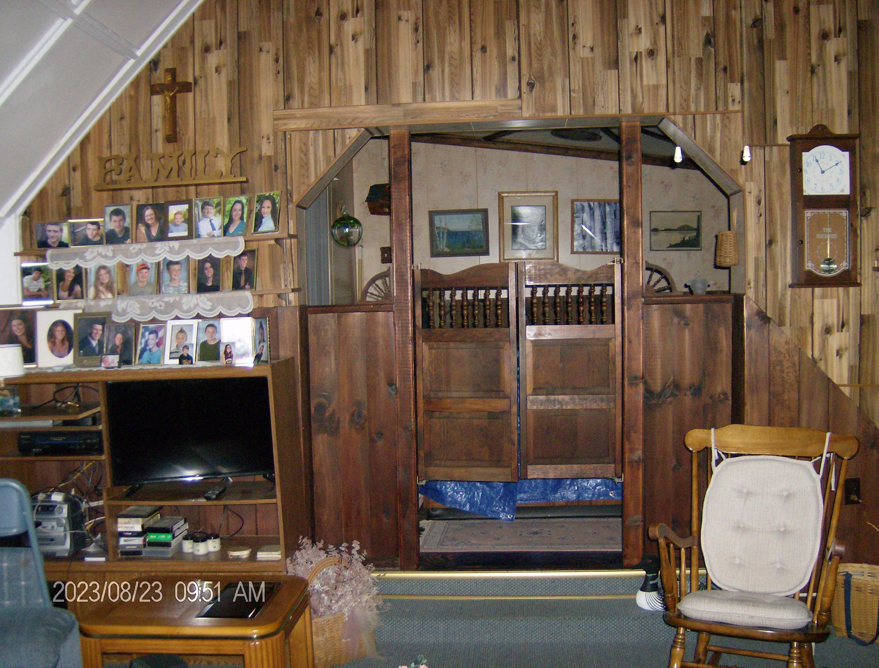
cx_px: 440
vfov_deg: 40.0
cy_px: 334
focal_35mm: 36
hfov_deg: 51.1
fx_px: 919
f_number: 2.8
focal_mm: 6
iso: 200
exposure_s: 1/60
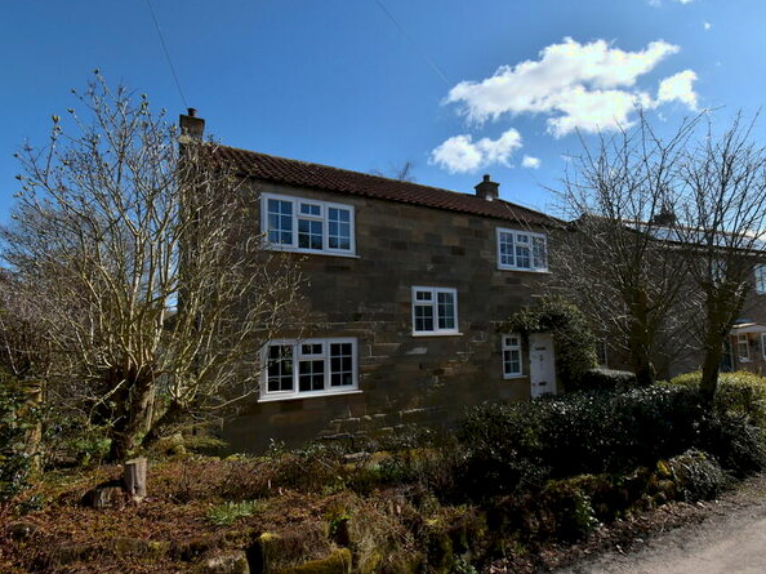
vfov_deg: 74.7
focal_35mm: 17
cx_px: 404
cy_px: 283
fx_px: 376
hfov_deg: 91.0
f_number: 8
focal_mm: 10
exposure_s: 1/3200
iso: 800
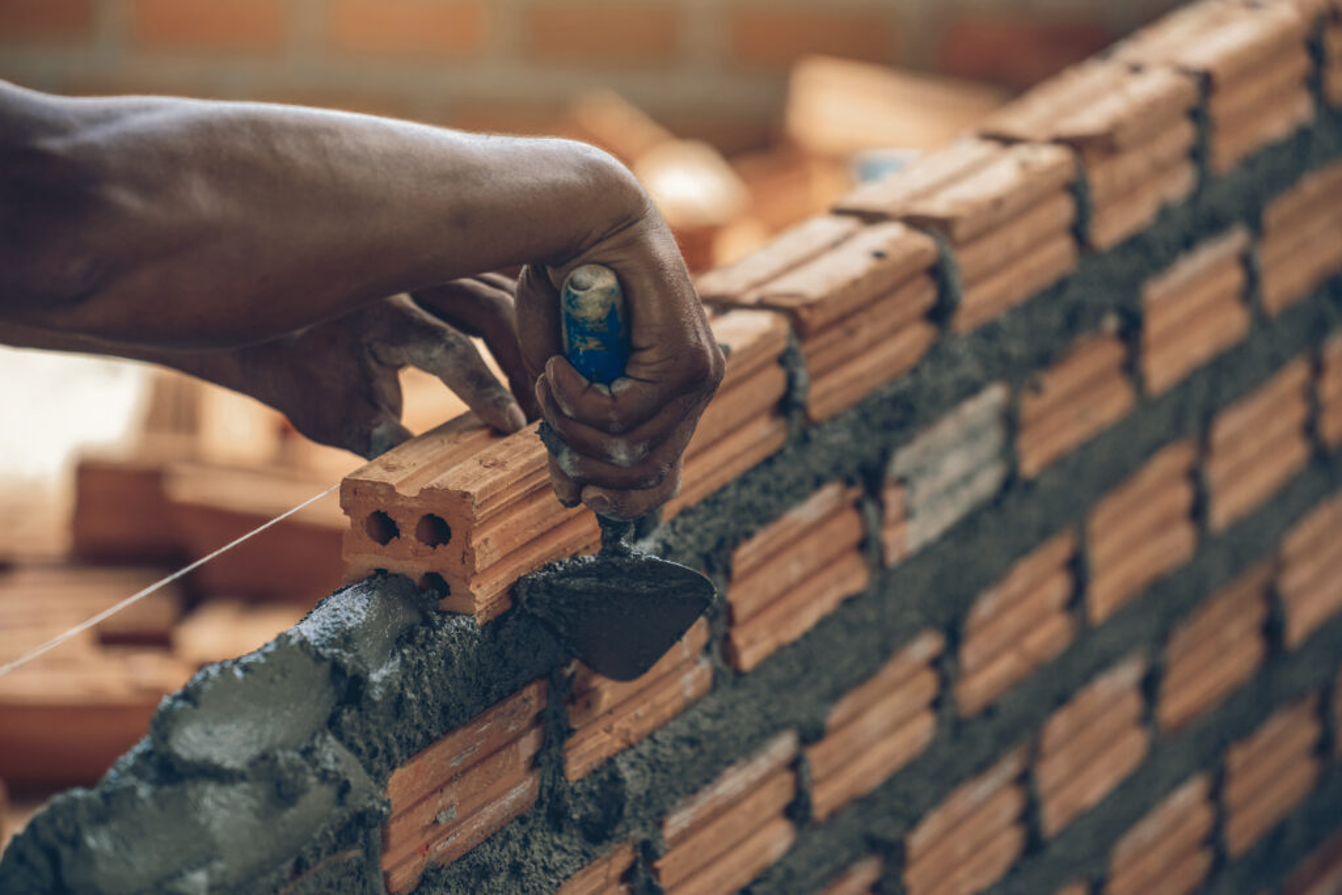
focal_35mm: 200
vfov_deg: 6.9
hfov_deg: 10.3
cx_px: 671
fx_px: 7456
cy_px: 448
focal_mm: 200
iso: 500
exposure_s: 1/500
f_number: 4
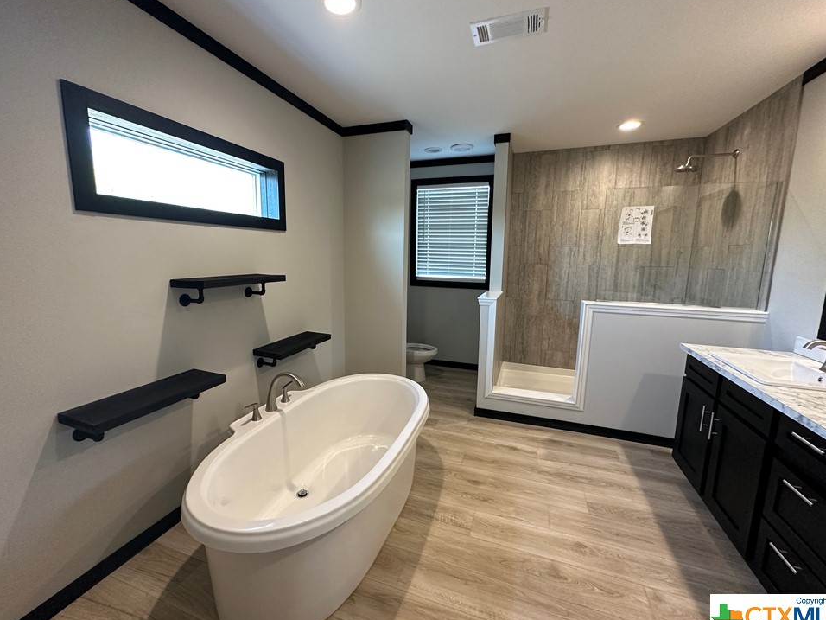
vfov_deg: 81.7
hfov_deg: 98.1
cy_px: 306
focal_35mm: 15
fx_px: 358
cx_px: 397
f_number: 2.2
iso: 320
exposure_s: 1/120
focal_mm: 2.22
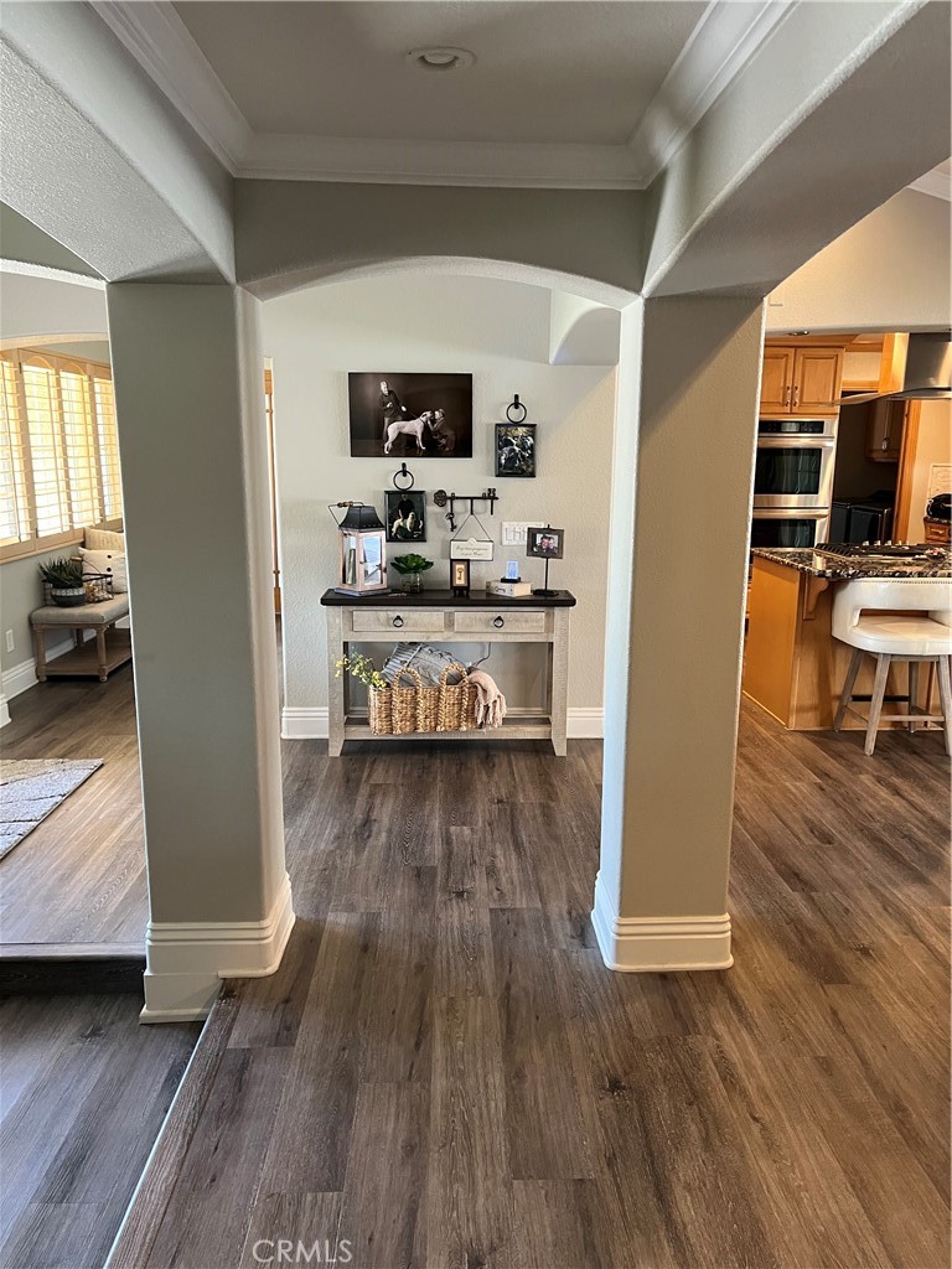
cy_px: 634
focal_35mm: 26
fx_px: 953
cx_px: 476
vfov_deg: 67.3
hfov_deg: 53.1
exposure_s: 1/60
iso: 250
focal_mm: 5.1
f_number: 1.6
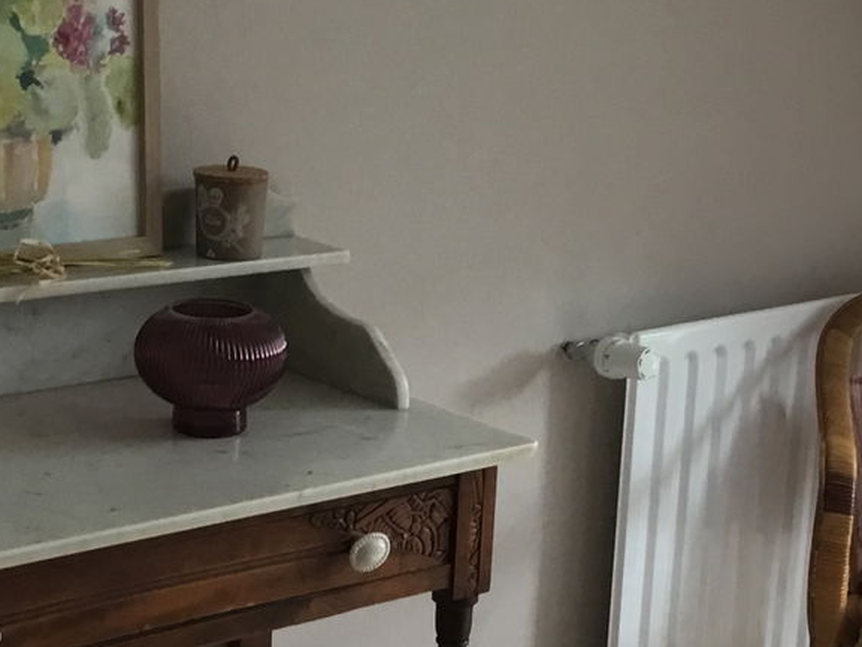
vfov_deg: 17.2
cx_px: 397
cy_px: 338
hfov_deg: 22.7
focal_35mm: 86
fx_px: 2142
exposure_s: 1/33
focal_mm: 3.3
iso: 80
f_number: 2.4
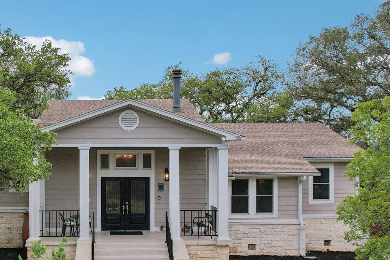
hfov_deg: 43.4
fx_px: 477
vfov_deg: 30.3
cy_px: 171
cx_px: 110
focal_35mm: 44
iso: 100
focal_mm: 8.4
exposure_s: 1/2500
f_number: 2.8
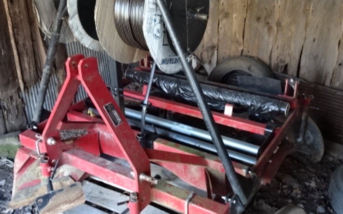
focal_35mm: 39
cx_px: 168
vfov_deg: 32.8
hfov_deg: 50.4
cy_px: 109
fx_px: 365
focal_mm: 4.1
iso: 640
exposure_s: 1/30
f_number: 3.5
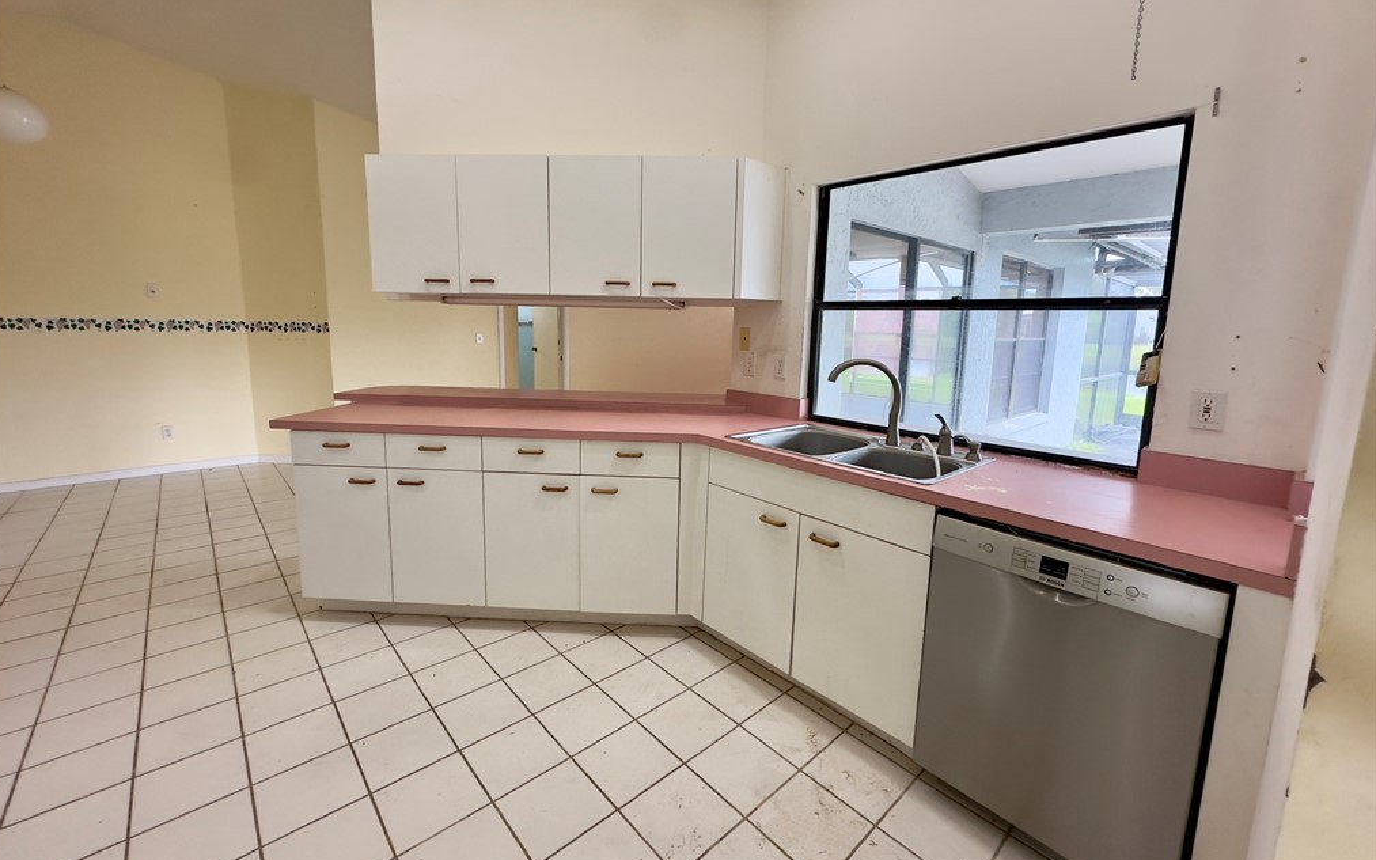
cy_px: 401
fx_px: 562
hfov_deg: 101.5
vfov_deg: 74.7
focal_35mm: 15
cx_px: 686
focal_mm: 2.22
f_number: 2.2
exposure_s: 1/120
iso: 160
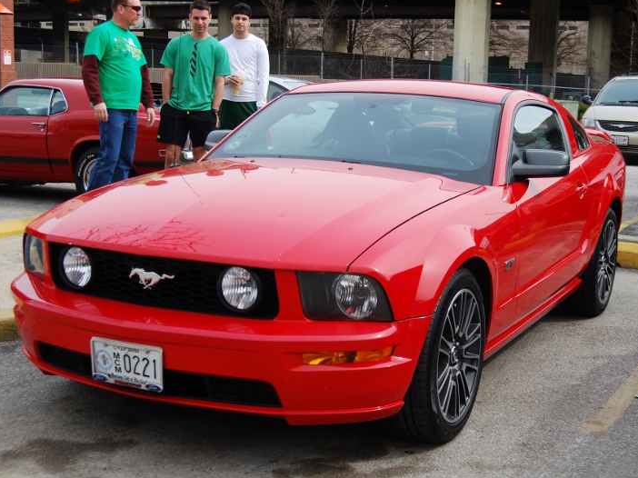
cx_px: 346
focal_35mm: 56
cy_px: 235
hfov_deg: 34.3
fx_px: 1032
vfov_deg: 26.1
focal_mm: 34
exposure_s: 1/200
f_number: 7.1
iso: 100
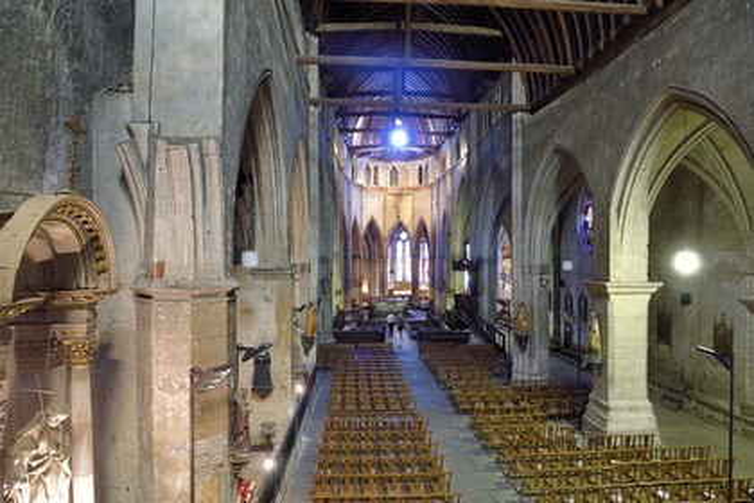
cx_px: 377
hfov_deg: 73.7
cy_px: 252
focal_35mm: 24
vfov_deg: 53.1
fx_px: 503
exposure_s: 1/2
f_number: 8
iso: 800
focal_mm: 24
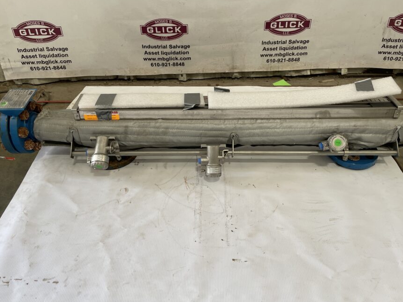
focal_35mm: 31
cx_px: 202
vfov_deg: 45.3
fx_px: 361
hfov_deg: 58.4
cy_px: 129
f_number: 1.6
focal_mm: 4.2
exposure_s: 1/121
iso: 64
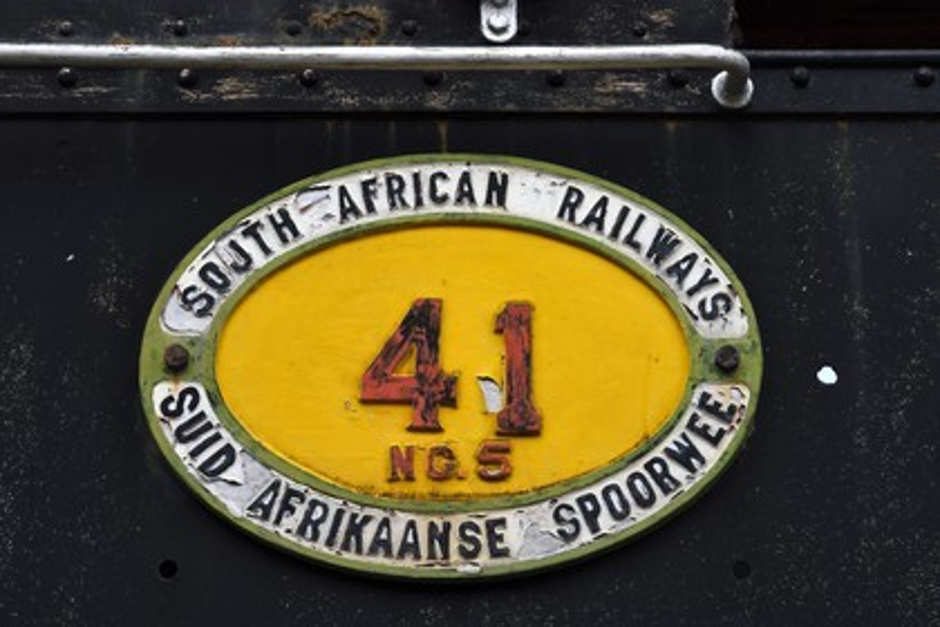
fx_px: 1828
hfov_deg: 28.8
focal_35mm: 70
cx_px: 470
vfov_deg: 19.5
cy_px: 314
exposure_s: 1/200
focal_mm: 70
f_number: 13
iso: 400
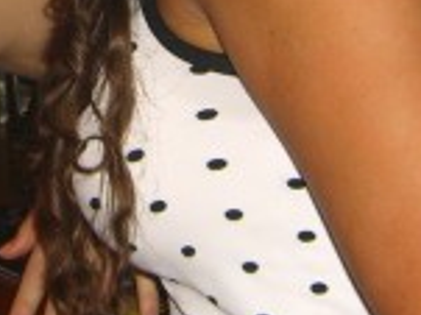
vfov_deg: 9.7
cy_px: -56
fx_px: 1835
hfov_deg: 13.0
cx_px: 100
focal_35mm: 151
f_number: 2.8
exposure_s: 1/60
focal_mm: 7.9
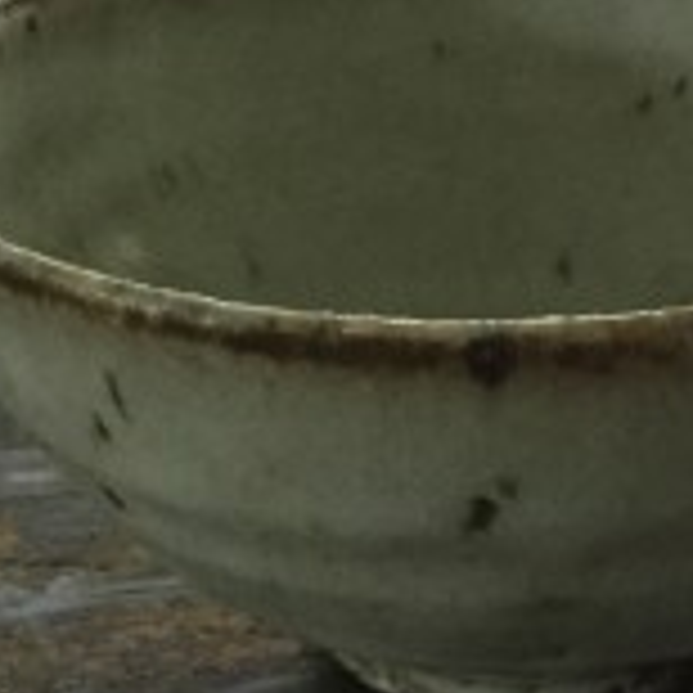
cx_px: 612
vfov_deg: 19.9
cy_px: 459
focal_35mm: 87
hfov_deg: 19.6
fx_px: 1971
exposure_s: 1/15
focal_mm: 3.3
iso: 250
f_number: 2.4
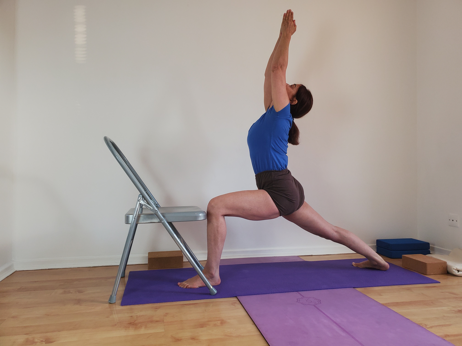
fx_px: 347
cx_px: 231
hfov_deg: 67.3
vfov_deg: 53.1
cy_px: 173
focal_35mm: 26
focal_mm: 4.3
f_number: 2.4
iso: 160
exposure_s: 1/100
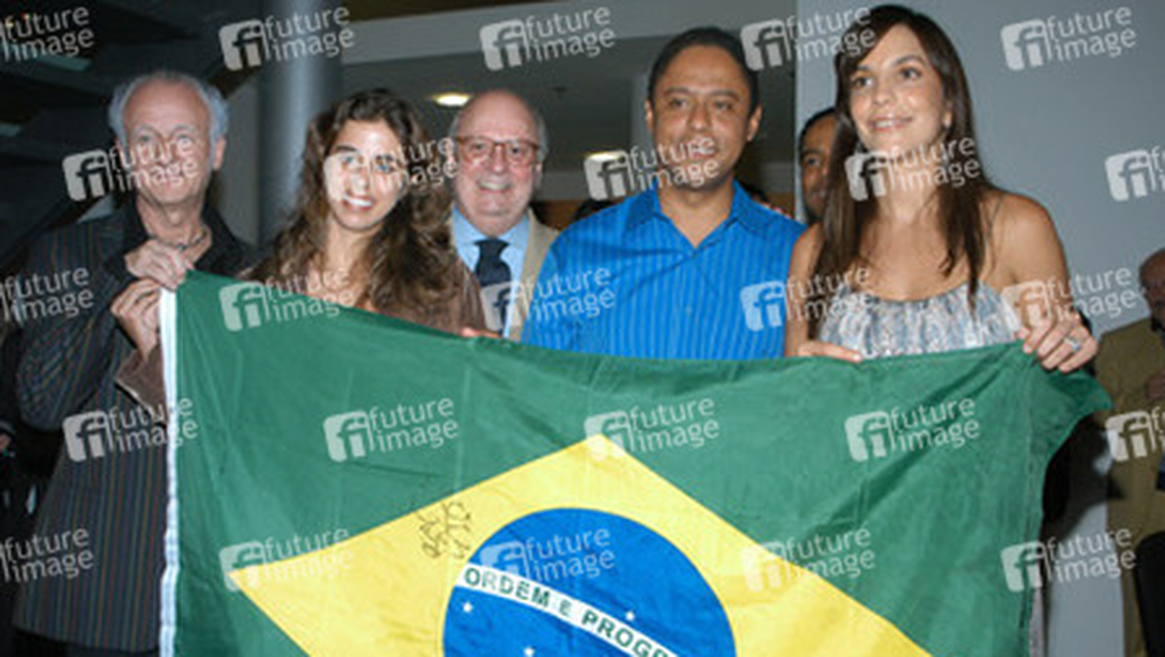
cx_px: 582
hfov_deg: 52.8
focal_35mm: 38
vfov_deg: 31.2
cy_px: 365
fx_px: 1174
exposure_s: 1/80
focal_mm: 24
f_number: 10
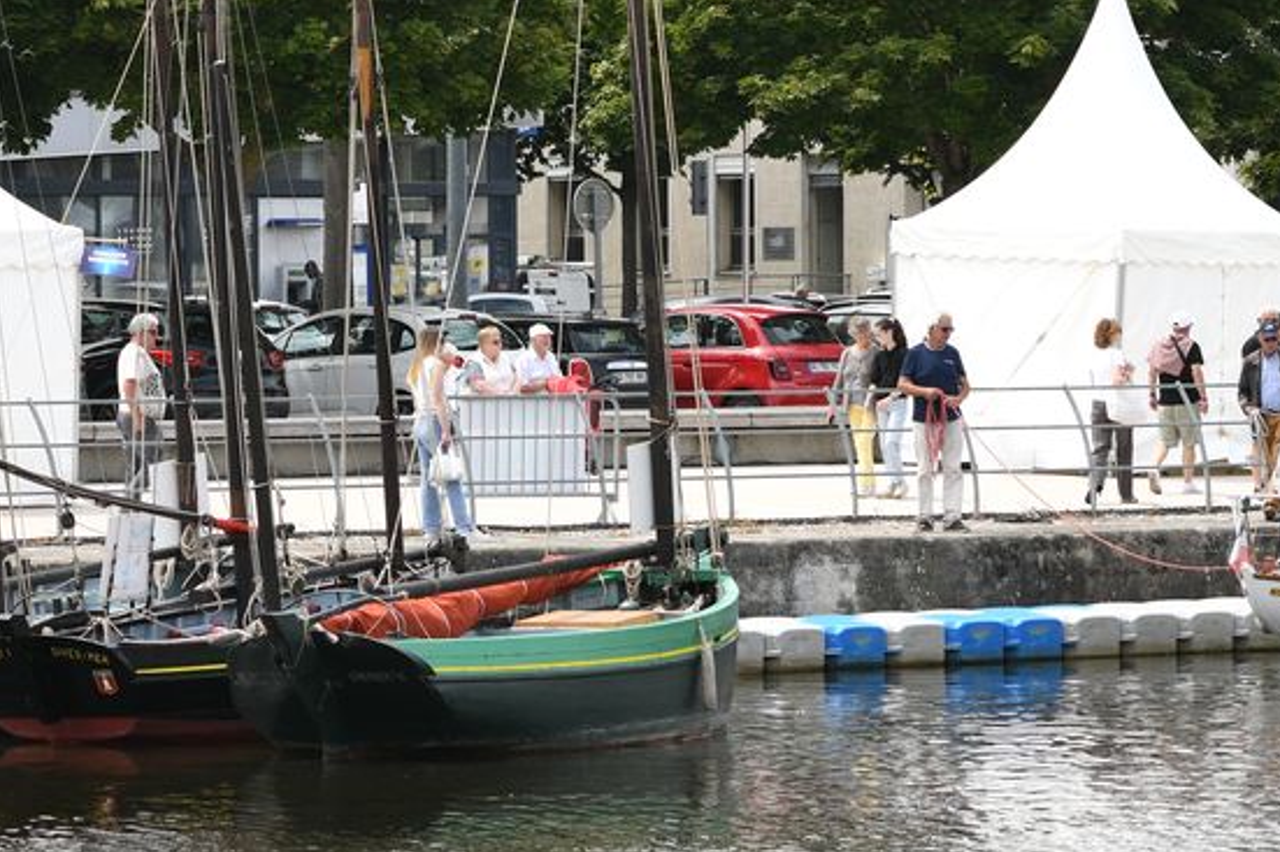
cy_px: 123
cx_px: 286
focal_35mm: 162
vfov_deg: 8.4
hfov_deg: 12.6
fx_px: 5758
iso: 64
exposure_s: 1/320
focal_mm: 85
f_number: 5.6
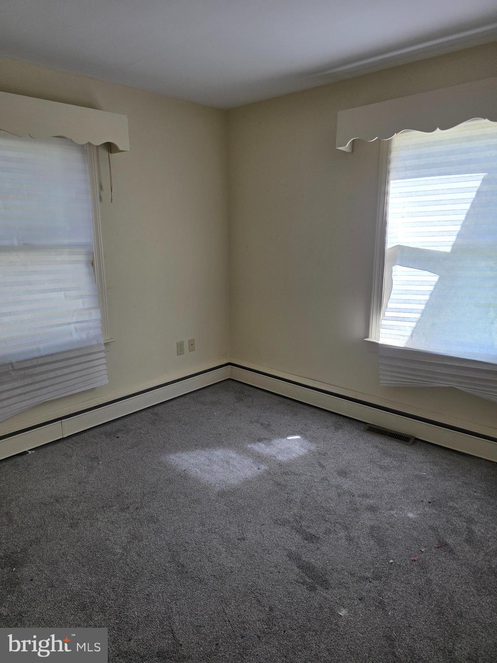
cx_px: 248
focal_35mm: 23
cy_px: 332
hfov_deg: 58.9
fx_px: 440
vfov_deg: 73.9
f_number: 1.7
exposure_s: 1/180
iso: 40
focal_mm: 6.3
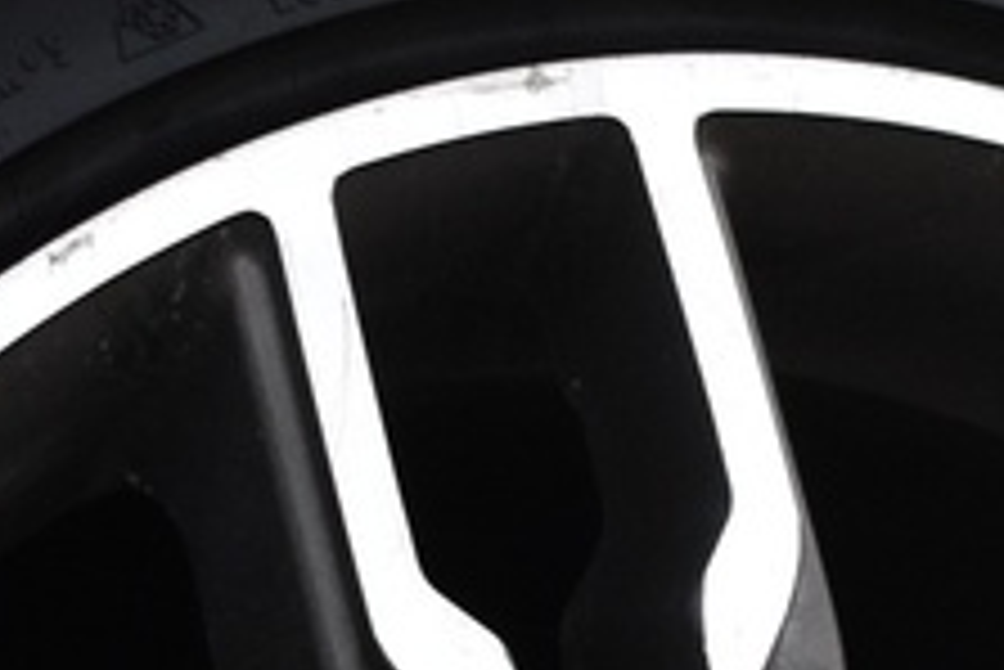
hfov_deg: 6.8
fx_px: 8511
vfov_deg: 4.4
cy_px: 1704
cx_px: 414
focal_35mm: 305
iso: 900
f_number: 4.2
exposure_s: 1/50
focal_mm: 28
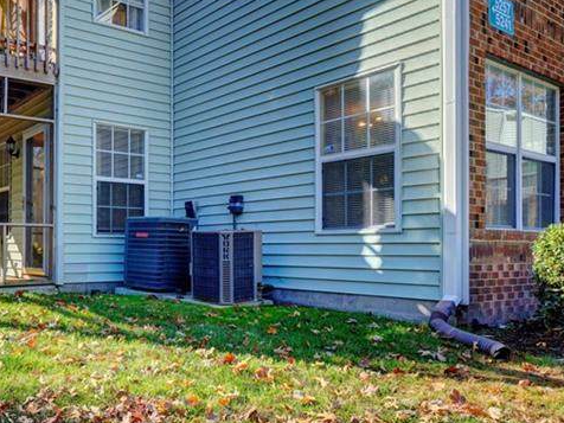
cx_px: 109
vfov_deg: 45.3
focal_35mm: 31
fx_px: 505
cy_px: 243
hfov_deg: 54.2
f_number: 8
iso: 100
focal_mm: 10
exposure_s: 1/160
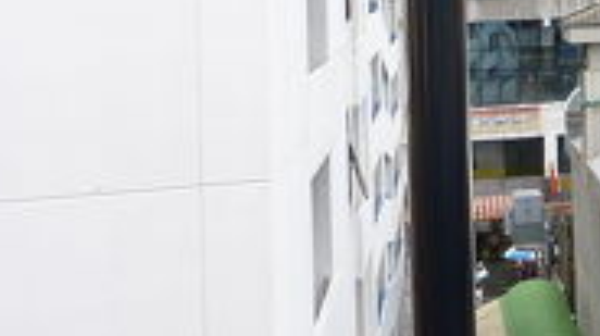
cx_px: 874
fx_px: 1653
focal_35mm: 104
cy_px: -106
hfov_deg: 18.5
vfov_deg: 11.3
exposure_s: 1/60
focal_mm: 4.4
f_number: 3.3
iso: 80
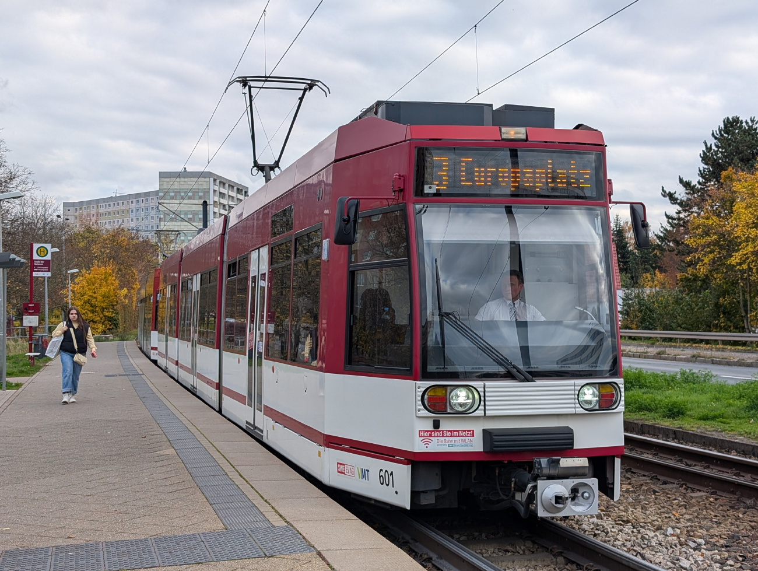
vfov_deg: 29.8
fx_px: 1075
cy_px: 286
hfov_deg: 38.9
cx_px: 379
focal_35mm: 49
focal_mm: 6.9
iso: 21
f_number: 1.68
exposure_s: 1/429
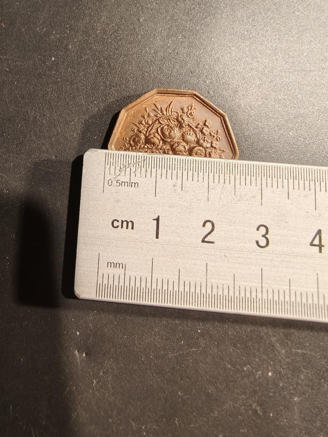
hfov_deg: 58.9
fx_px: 291
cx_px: 164
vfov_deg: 73.9
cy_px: 218
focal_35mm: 23
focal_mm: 2.32
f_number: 2
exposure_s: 1/53.6
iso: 160
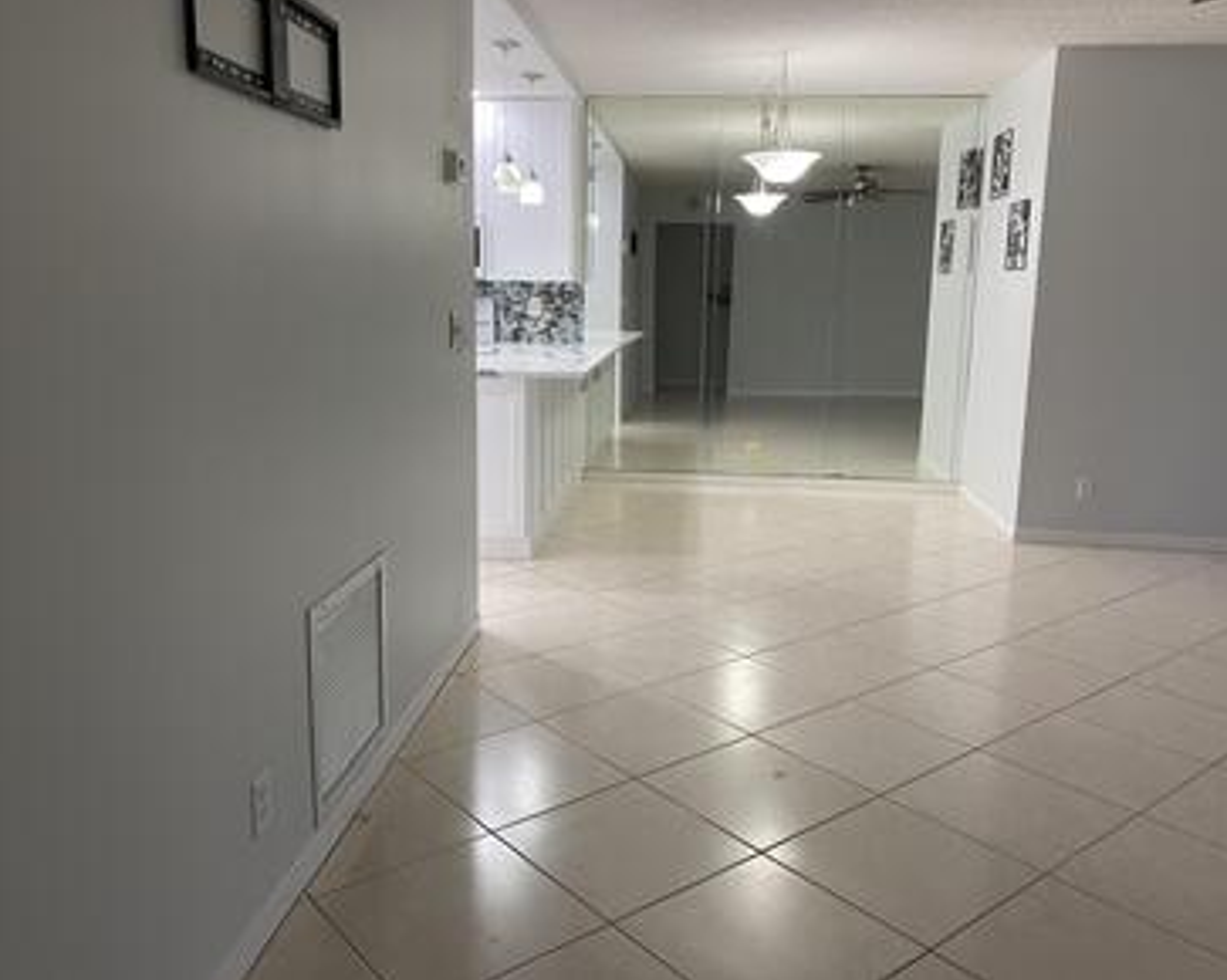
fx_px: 1016
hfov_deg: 62.2
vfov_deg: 51.5
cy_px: 476
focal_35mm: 28
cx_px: 615
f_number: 1.8
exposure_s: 1/60
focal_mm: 4.25
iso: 80
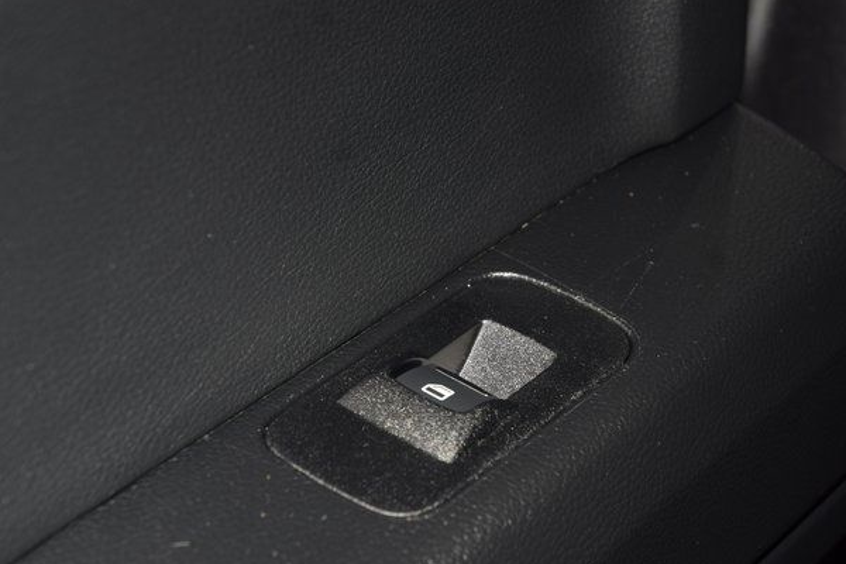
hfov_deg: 18.3
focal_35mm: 112
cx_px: 429
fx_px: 2632
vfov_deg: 12.2
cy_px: 286
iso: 160
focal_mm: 70
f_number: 8
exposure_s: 1/125
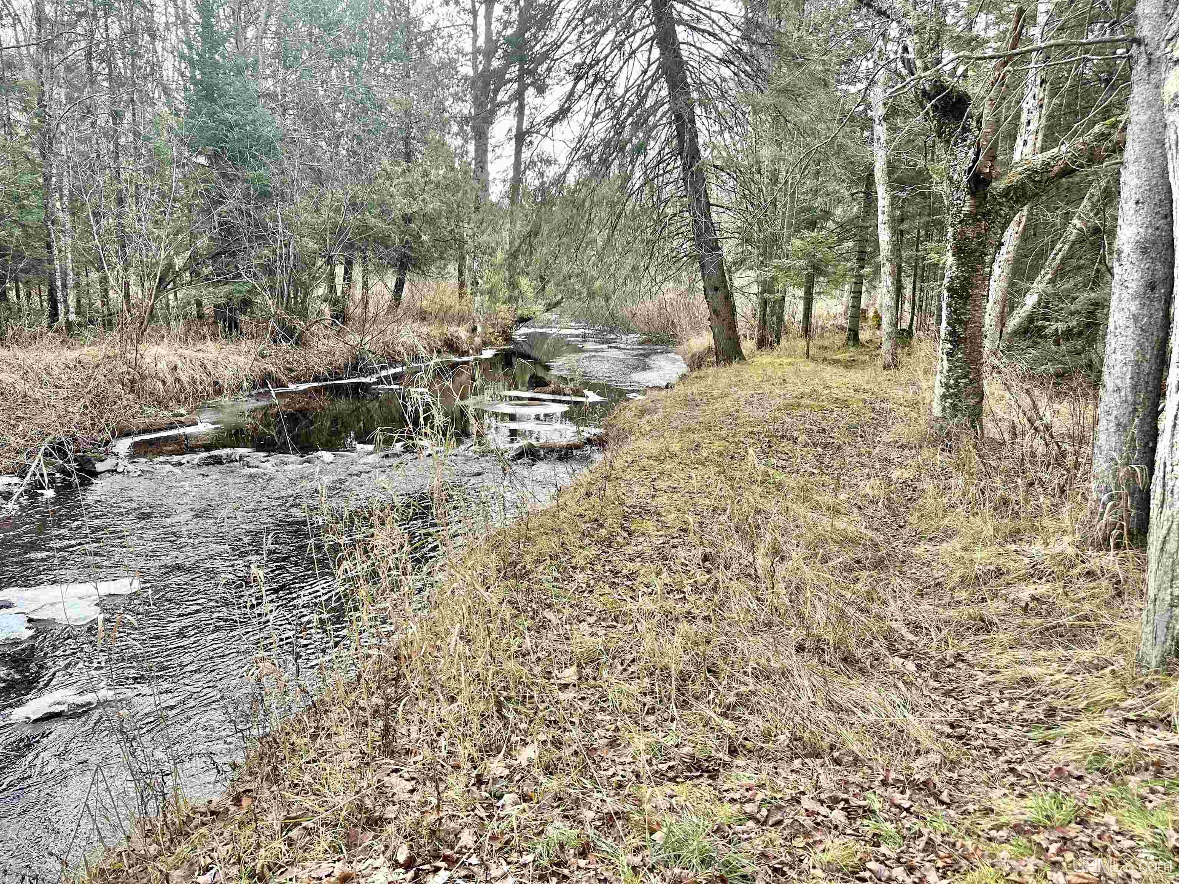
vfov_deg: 56.8
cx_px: 590
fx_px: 817
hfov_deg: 71.6
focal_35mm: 24
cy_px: 442
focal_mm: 6.86
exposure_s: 1/486
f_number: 1.78
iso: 80
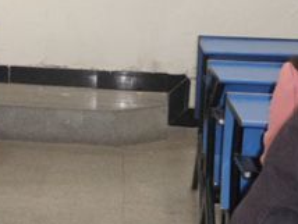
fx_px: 965
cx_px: -92
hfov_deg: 16.6
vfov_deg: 13.2
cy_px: 32
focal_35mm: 112
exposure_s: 1/30
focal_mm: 6.6
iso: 400
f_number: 3.6
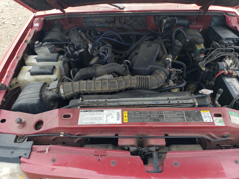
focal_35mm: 26
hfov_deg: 67.3
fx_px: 180
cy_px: 90
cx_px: 120
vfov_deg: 53.1
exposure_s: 1/625
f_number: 1.5
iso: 50
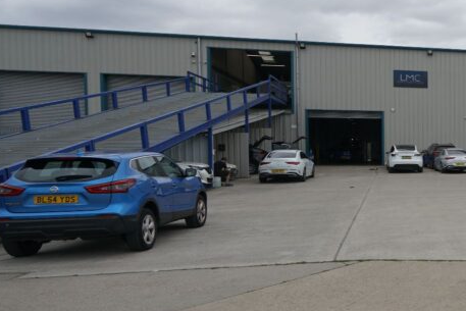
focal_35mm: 42
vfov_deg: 31.9
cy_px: 173
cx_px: 539
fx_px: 544
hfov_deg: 37.1
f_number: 5.6
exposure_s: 1/500
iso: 100
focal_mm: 16
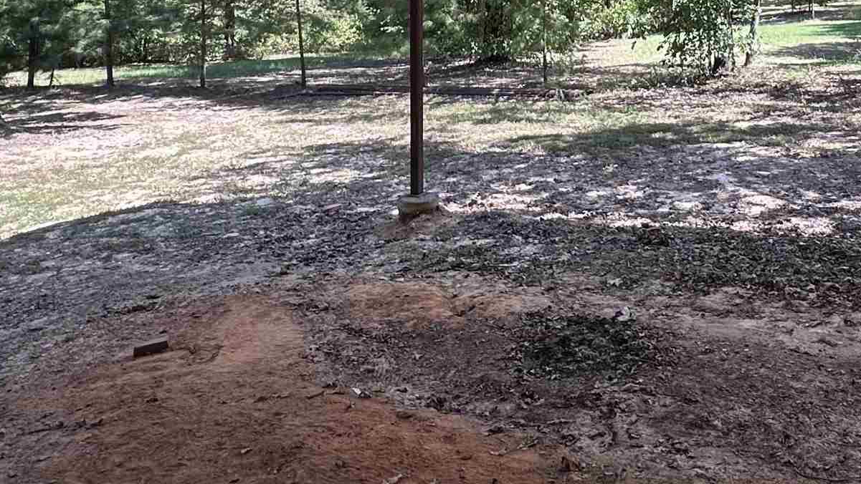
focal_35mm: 39
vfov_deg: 27.0
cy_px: -95
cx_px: 660
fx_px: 891
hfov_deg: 49.3
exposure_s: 1/276
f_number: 2.2
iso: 40
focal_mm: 2.22
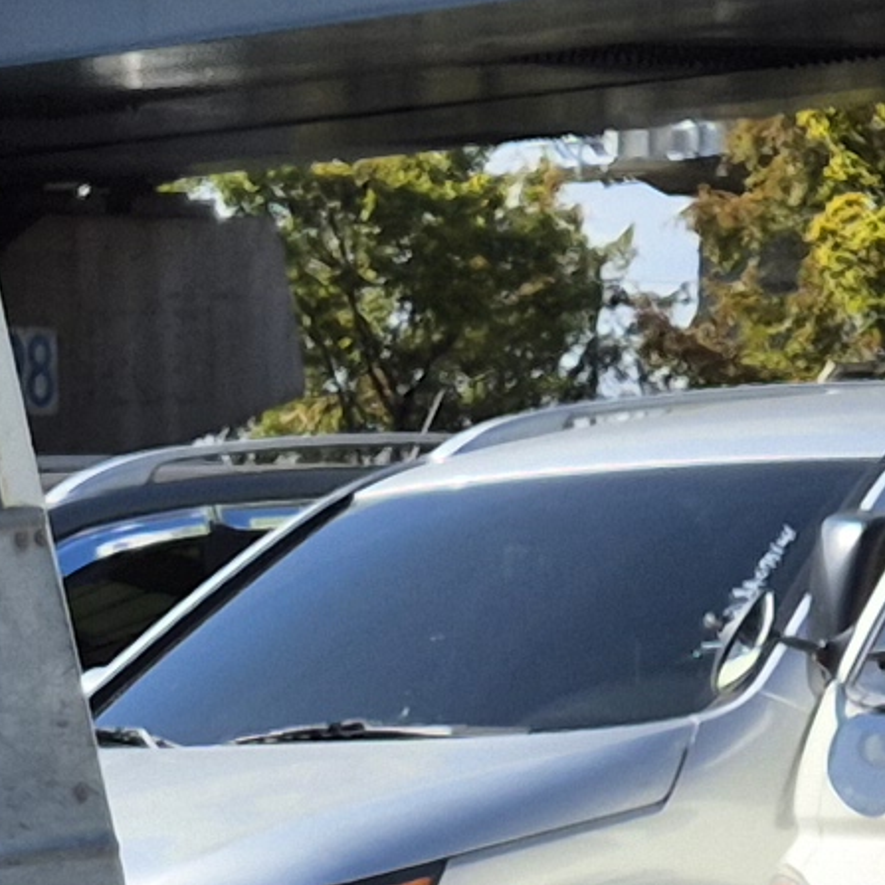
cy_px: 1952
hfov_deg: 9.3
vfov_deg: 8.9
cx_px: -473
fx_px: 5264
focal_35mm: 182
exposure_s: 1/1772
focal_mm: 5.4
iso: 25
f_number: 1.8
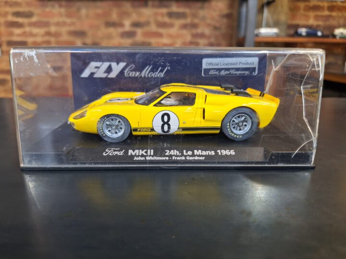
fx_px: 230
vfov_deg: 58.9
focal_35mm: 23
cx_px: 173
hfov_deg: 73.9
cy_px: 130
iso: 250
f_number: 1.8
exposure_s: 1/50
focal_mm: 5.54
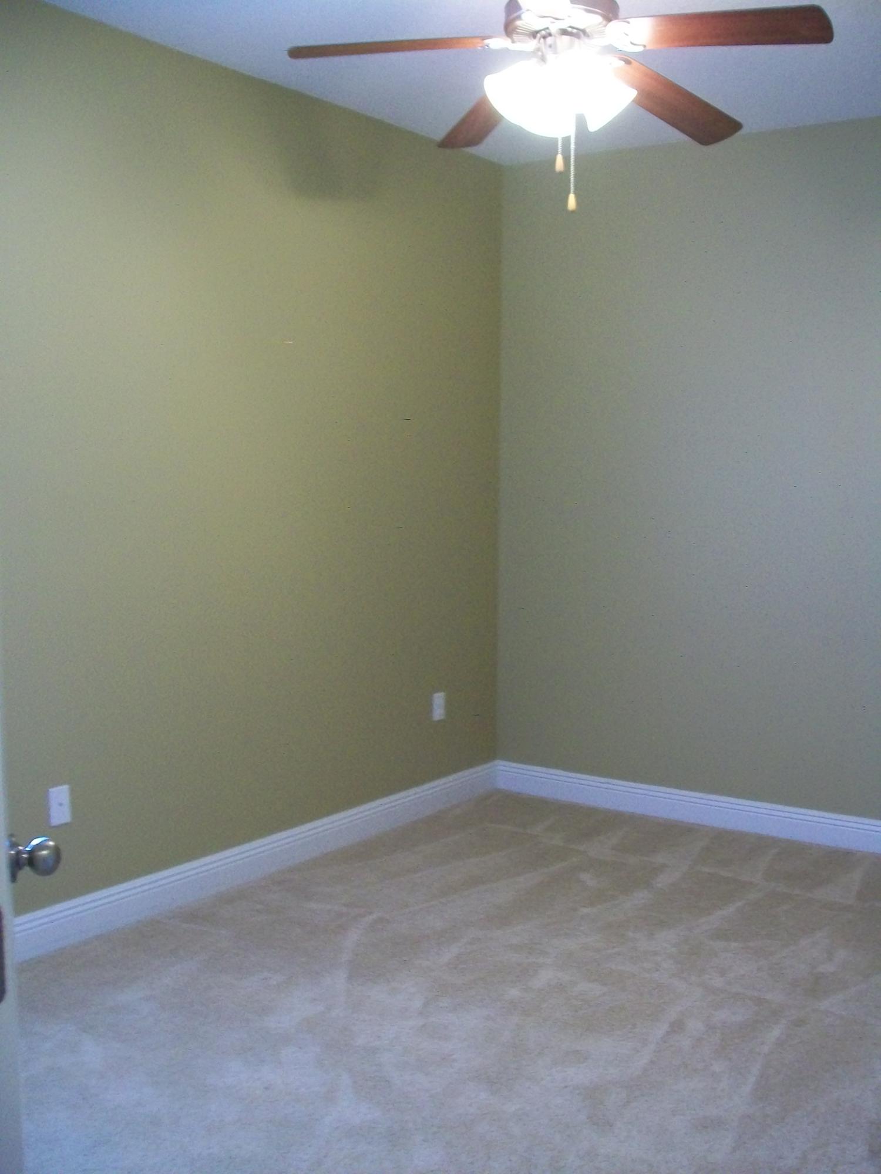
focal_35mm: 36
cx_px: 440
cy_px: 587
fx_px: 1222
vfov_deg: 51.4
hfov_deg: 39.7
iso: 160
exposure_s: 1/13
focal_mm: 6
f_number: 2.7
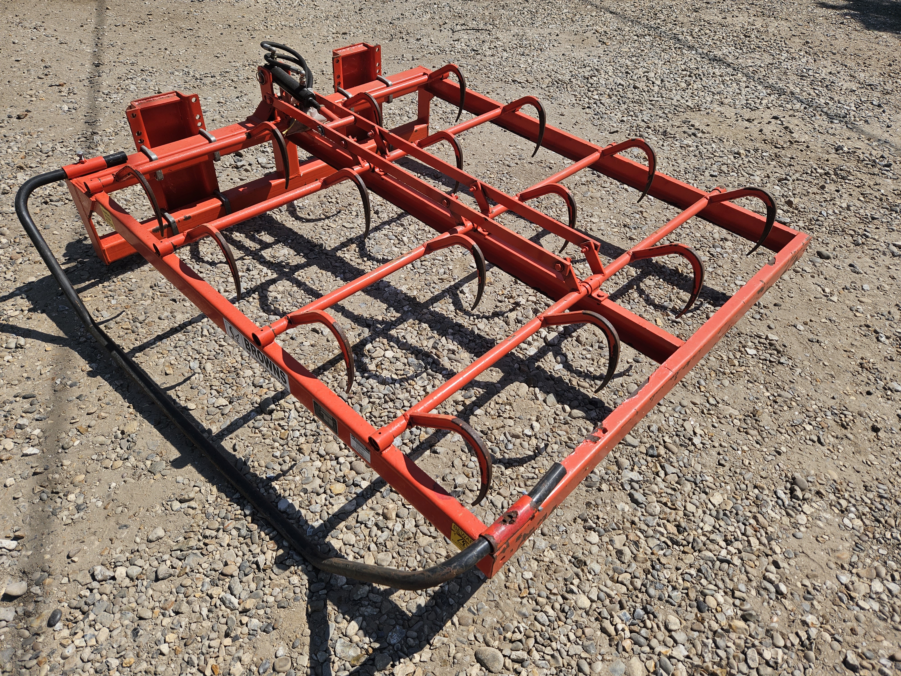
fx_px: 599
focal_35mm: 23
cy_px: 338
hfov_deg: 73.9
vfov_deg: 58.9
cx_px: 450
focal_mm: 5.4
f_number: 1.8
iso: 25
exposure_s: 1/2346
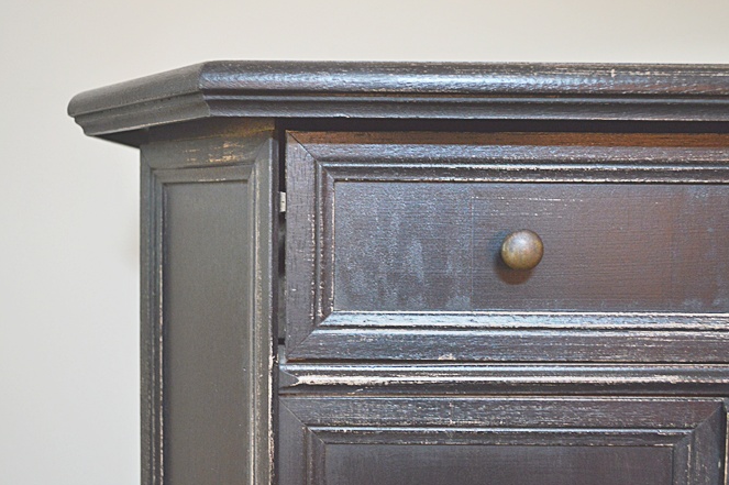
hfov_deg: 50.7
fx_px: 769
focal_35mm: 38
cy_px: 255
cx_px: 366
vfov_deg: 35.0
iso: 1400
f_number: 4
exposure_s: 1/15
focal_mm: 24
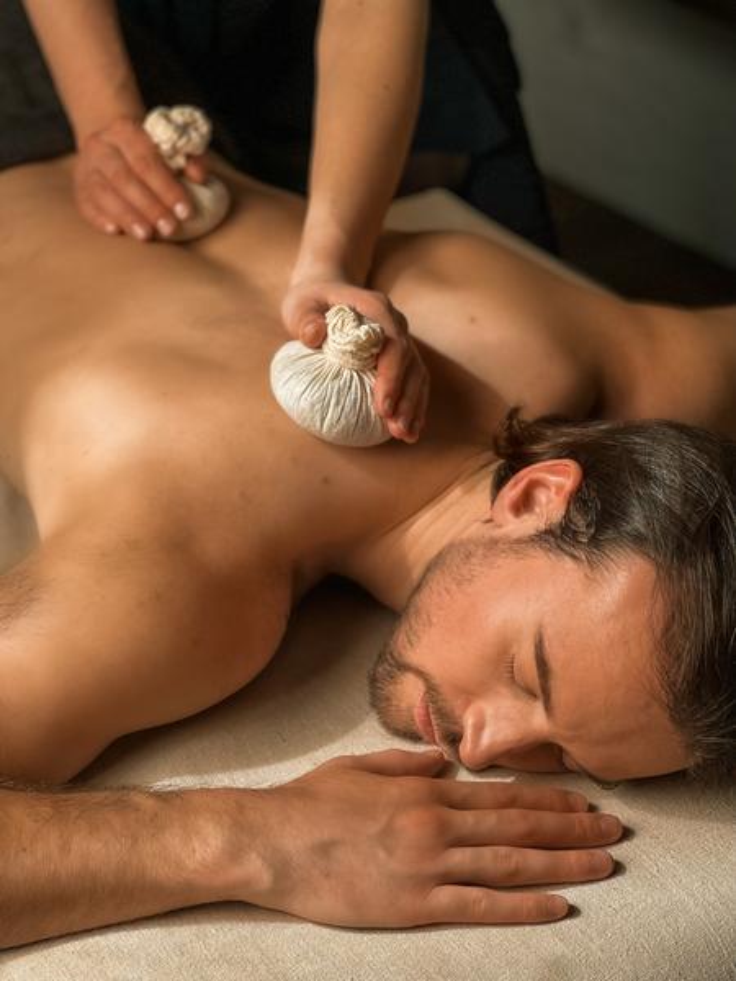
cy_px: 490
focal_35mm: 77
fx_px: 2183
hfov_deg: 19.1
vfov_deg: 25.3
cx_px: 368
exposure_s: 1/120
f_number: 2.8
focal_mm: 9
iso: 64
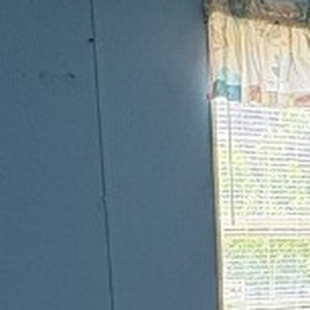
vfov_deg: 18.8
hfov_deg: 19.0
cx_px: 428
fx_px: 841
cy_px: 444
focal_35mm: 83
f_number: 2.2
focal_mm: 2.22
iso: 200
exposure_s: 1/80
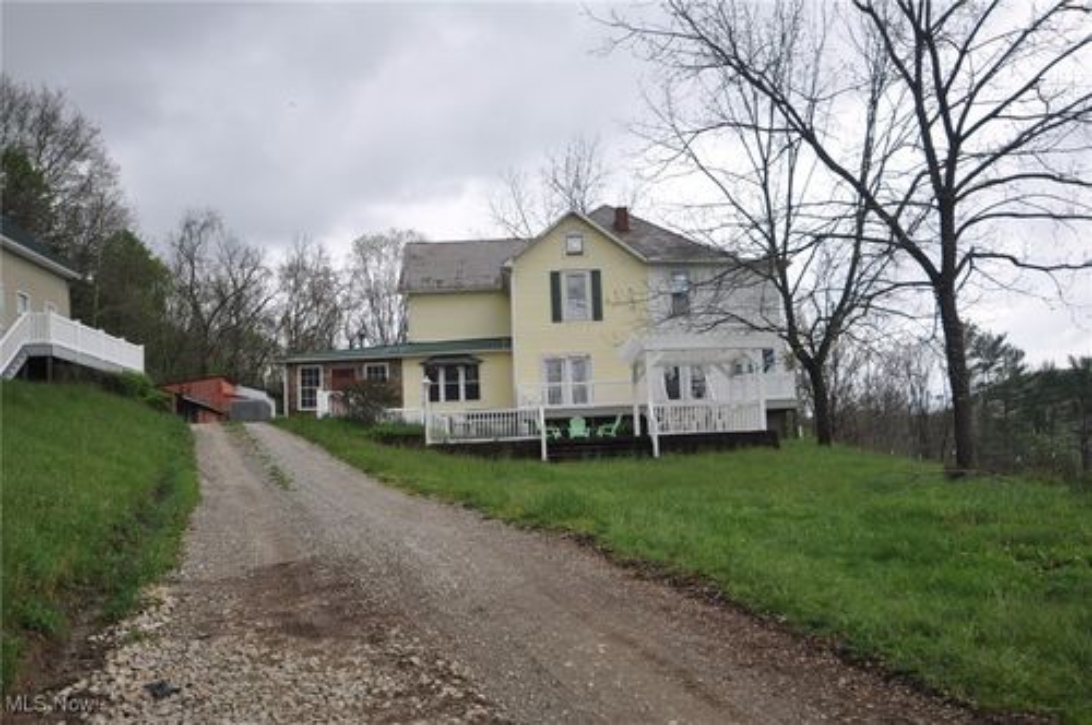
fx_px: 1091
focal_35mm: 36
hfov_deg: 53.2
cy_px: 362
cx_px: 546
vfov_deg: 36.8
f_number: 4
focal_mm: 24
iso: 200
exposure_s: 1/500
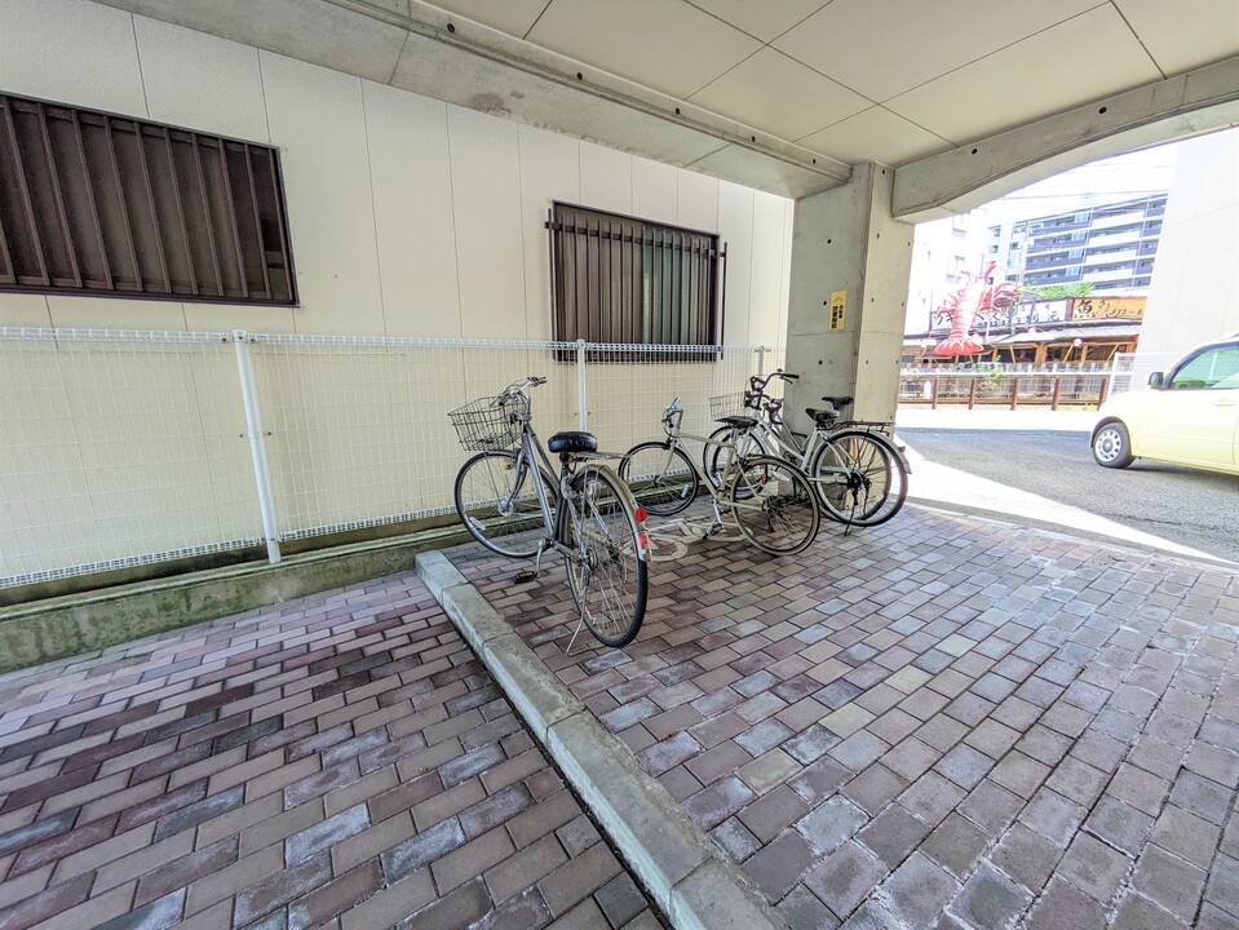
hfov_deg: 102.0
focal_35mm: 14
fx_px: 501
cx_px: 620
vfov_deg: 85.7
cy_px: 465
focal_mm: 1.83
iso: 49
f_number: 2.2
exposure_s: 1/127
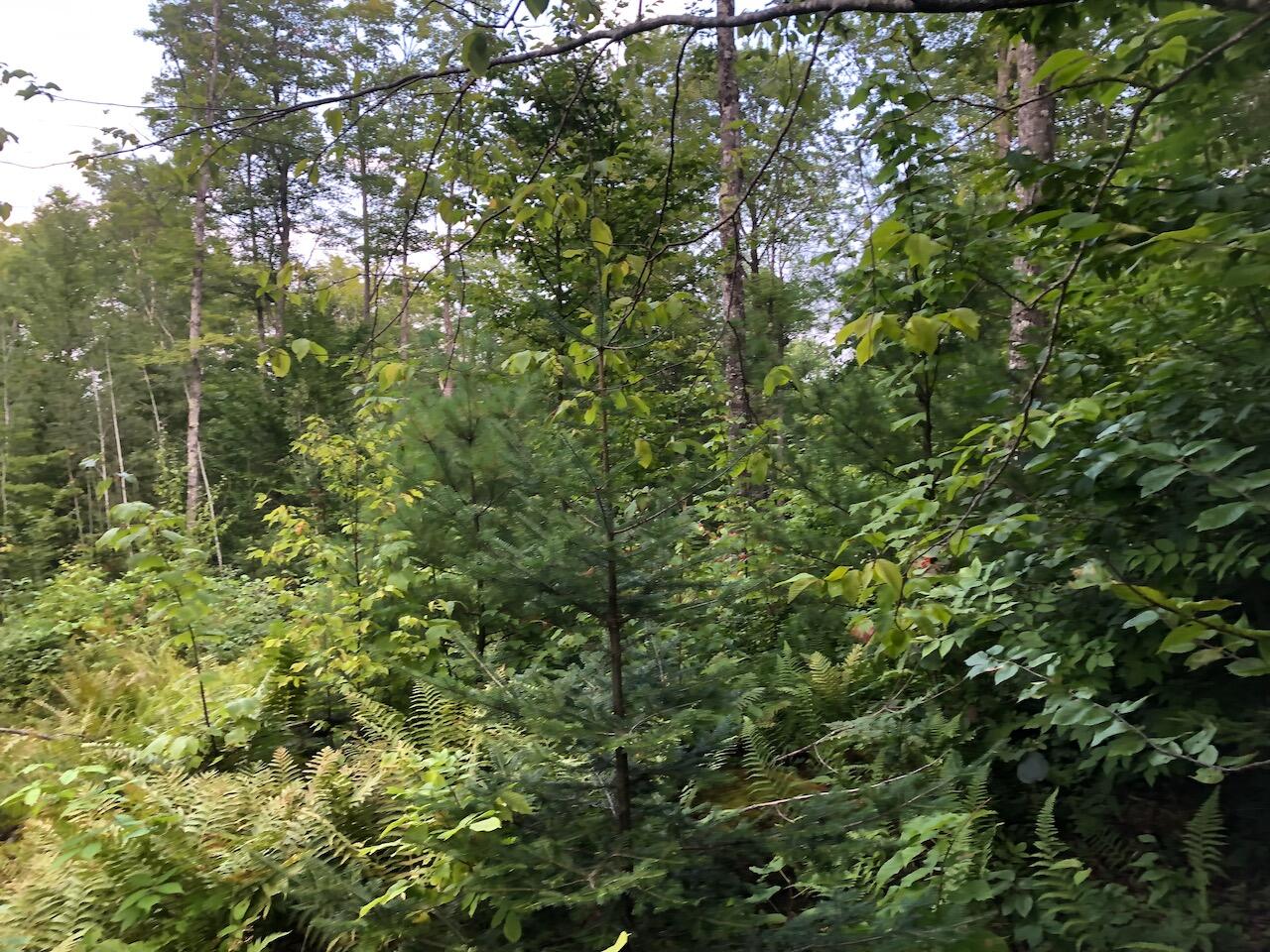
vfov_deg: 49.7
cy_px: 476
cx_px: 635
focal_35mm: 28
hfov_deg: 63.4
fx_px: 1027
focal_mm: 3.99
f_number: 1.8
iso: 50
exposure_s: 1/120
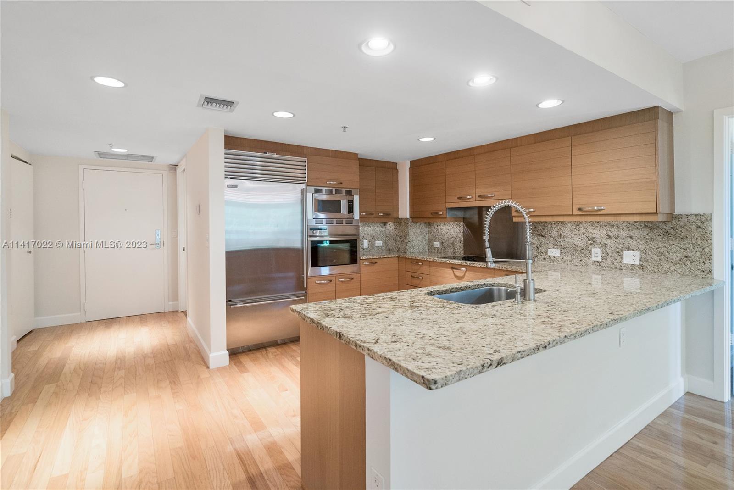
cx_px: 367
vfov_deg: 73.8
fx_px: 326
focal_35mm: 16
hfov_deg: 96.7
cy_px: 245
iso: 2000
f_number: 6.3
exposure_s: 1/50
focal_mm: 16
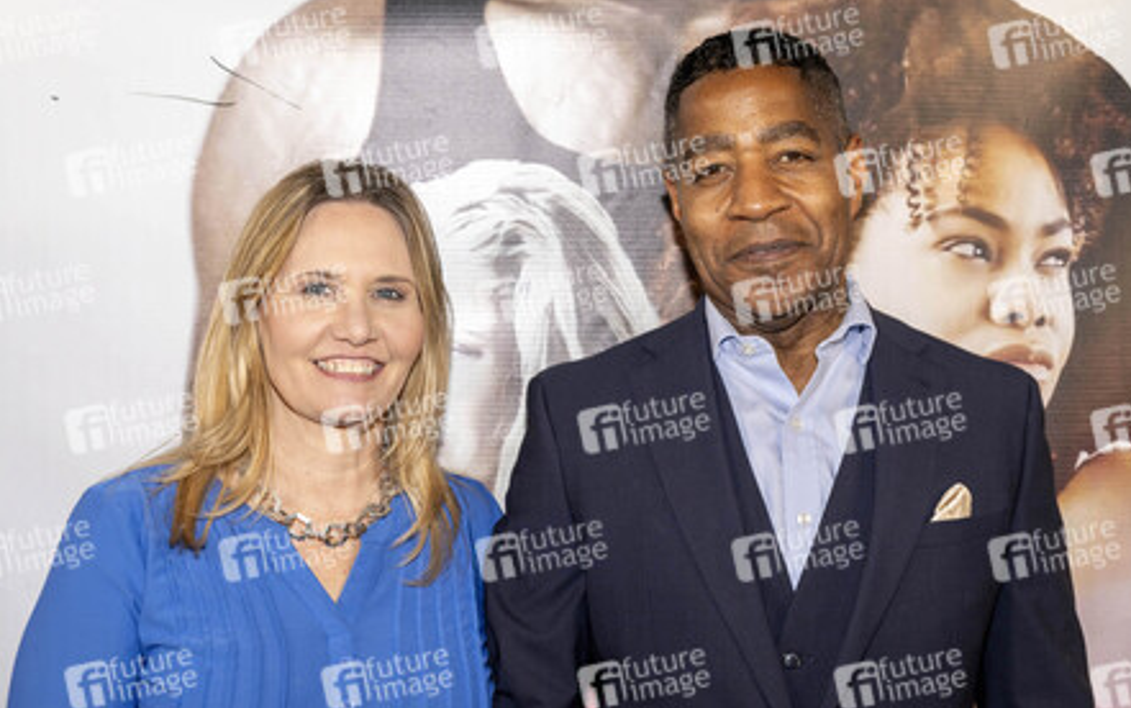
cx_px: 576
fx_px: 1573
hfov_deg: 39.6
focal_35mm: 51
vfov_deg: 25.4
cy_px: 359
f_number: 5.6
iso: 400
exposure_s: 1/200
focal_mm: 49
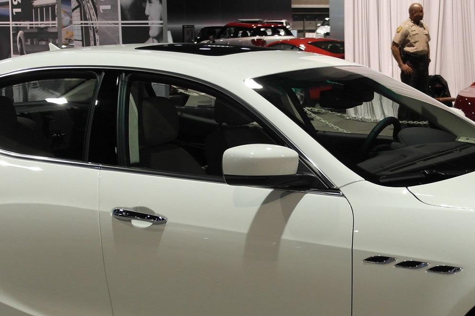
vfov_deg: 17.8
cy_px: 239
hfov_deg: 26.4
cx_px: 338
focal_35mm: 76
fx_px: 1003
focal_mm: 20
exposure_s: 1/40
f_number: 3.5
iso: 400
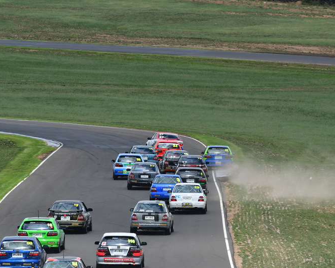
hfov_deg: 3.7
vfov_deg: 2.9
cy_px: 134
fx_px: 5214
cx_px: 175
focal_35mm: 526
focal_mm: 310
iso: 320
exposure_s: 1/640
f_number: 10
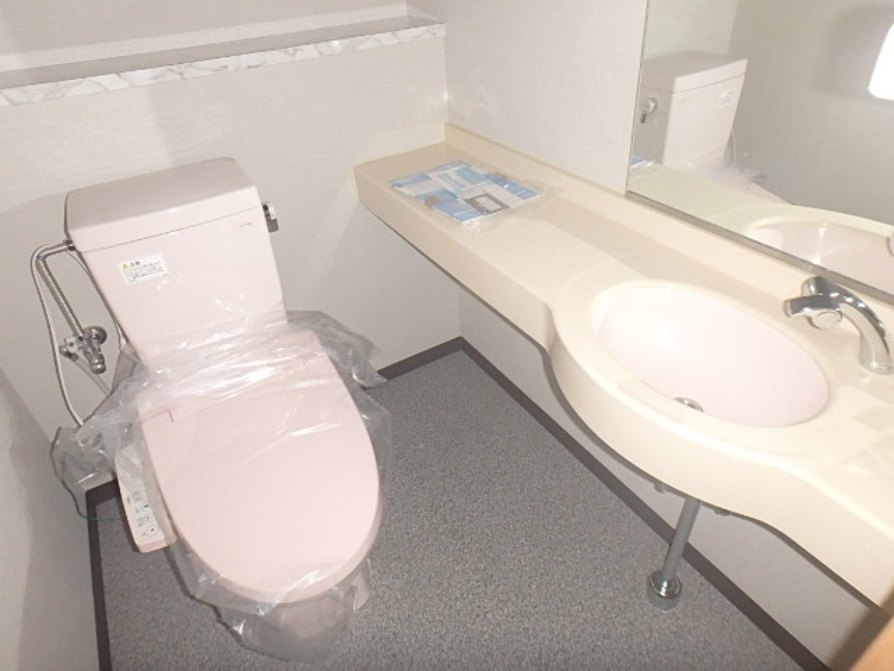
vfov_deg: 63.4
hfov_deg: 79.0
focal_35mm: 21
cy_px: 336
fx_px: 542
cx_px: 447
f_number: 3.5
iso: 400
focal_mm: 3.7
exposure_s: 1/30
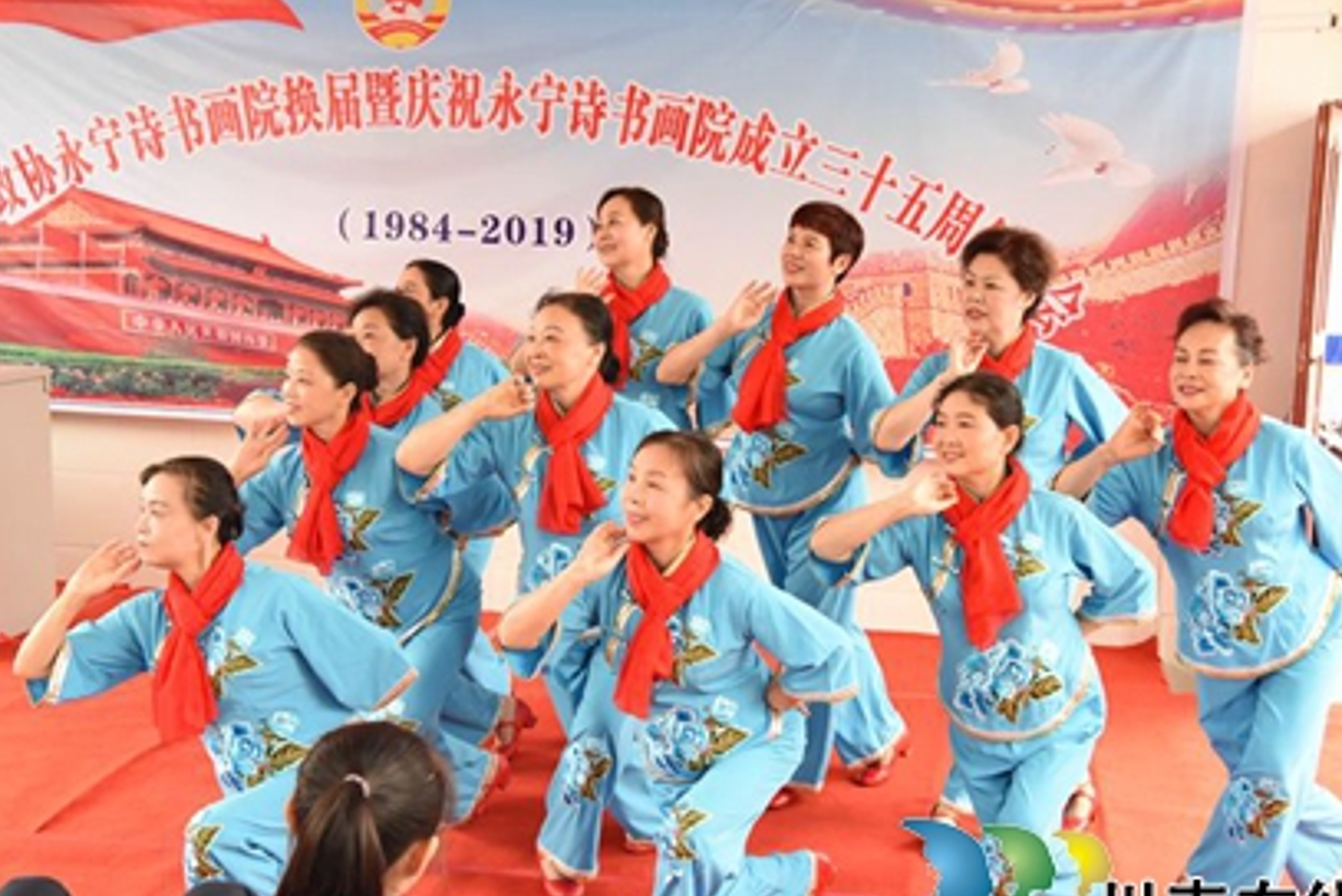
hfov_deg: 36.8
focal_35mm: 54
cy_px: 517
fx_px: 2014
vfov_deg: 25.1
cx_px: 686
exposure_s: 1/320
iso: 5000
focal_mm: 44
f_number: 8
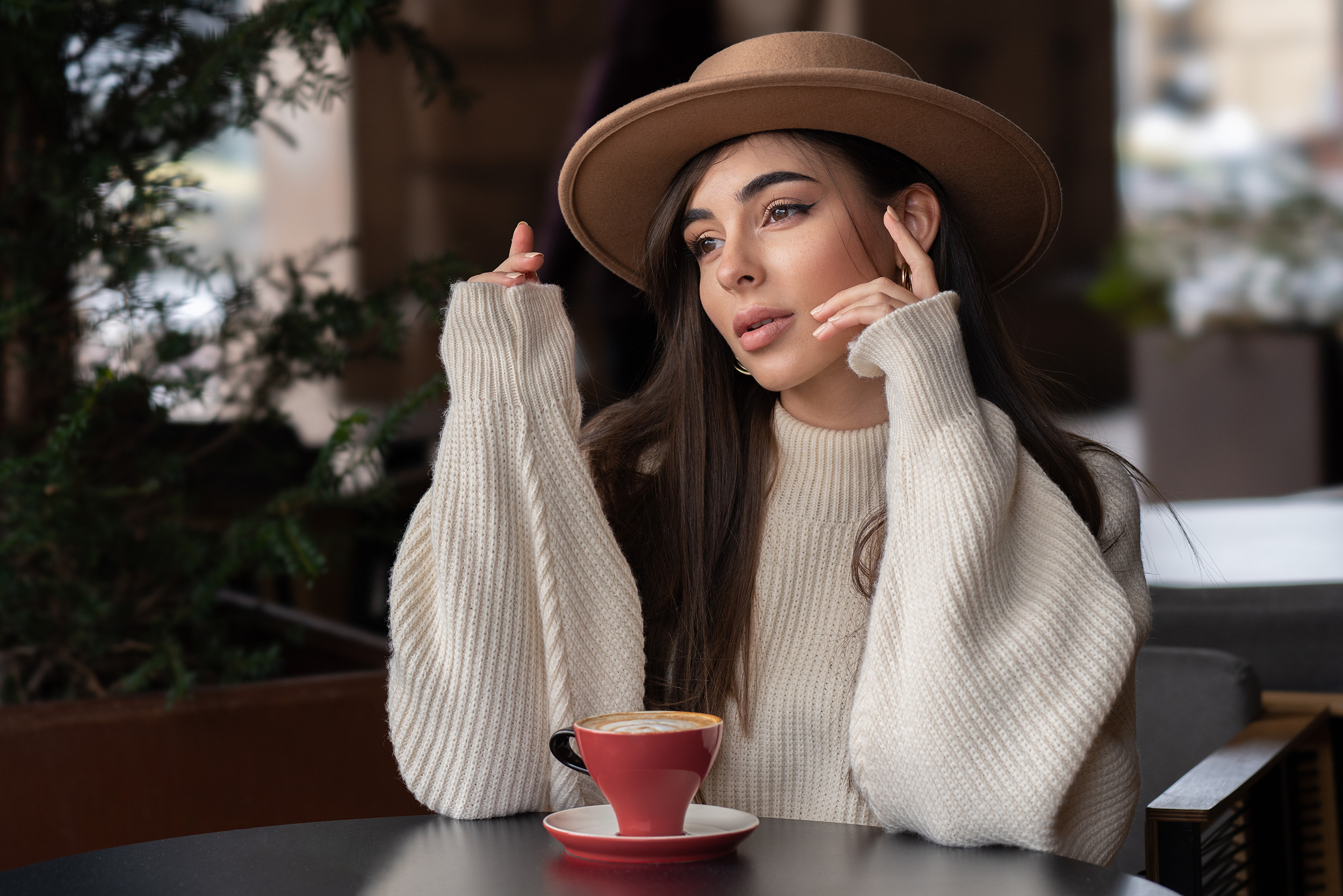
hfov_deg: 20.4
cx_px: 672
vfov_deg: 13.7
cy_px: 448
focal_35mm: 100
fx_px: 3731
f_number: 5.6
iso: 500
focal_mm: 100
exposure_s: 1/200
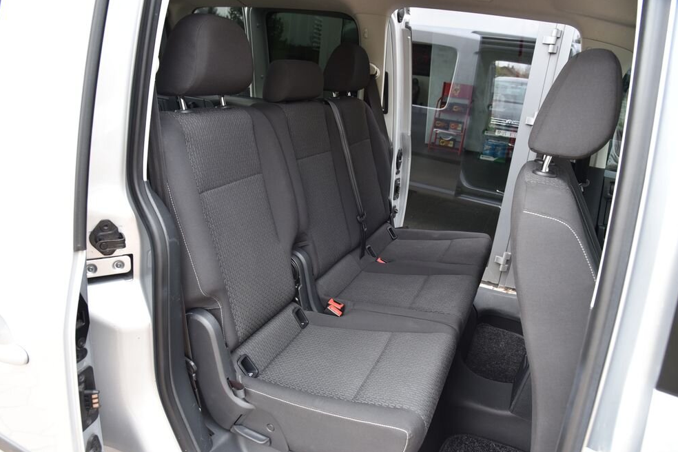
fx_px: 471
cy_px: 234
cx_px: 329
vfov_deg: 51.3
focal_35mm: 25
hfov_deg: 71.5
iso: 500
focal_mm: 24
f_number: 5
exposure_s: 1/100
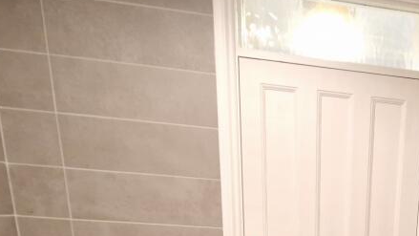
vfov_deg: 28.0
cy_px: 323
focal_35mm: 33
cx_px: 400
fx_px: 367
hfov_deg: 50.5
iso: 640
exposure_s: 1/33
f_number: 2.2
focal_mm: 2.2
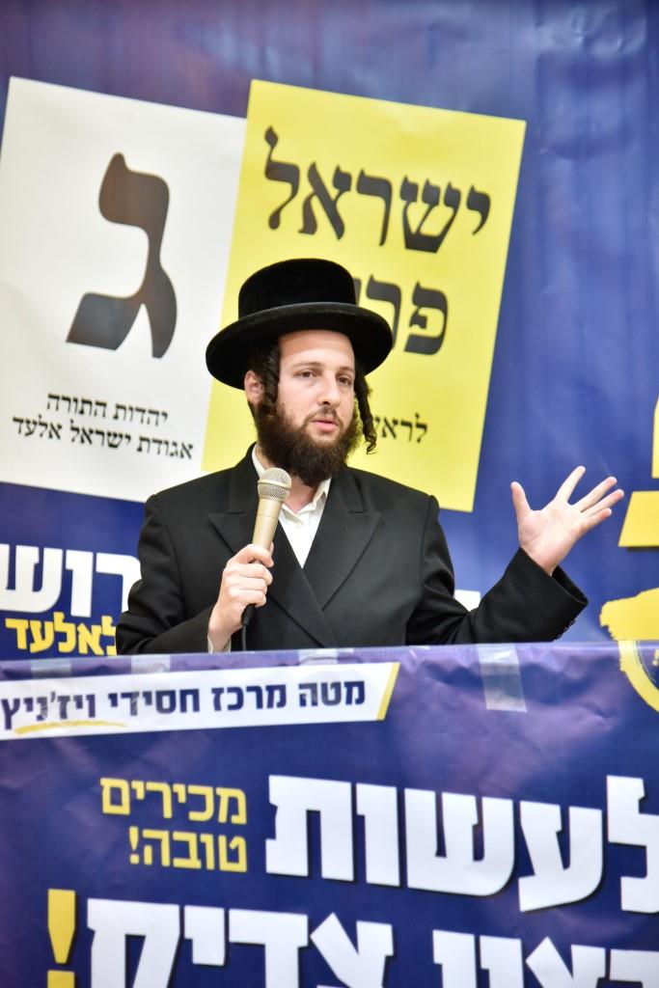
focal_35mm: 92
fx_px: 2525
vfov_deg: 22.1
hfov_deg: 14.9
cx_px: 330
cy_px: 494
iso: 1600
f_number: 4
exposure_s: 1/320
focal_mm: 92
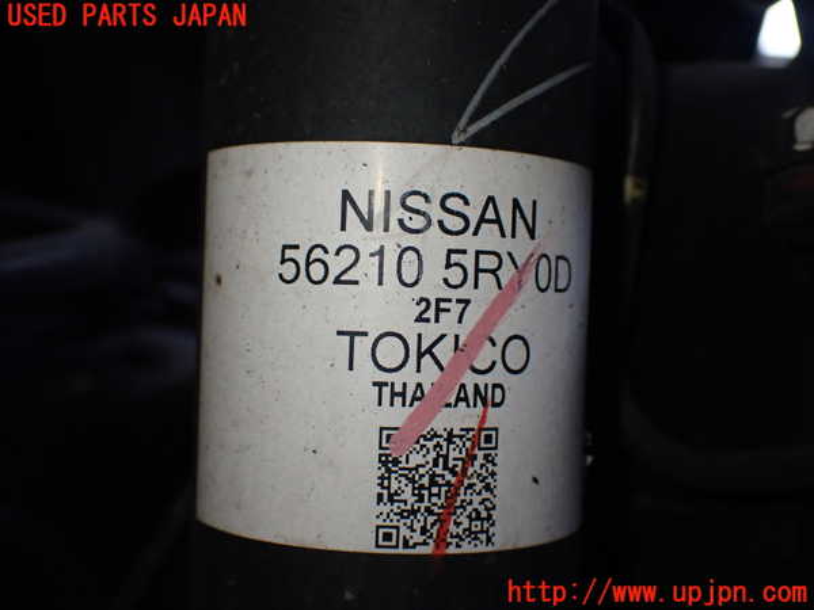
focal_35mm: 47
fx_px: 1105
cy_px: 305
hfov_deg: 40.4
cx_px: 407
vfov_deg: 30.9
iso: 400
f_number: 3.1
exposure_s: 1/200
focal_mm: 8.4
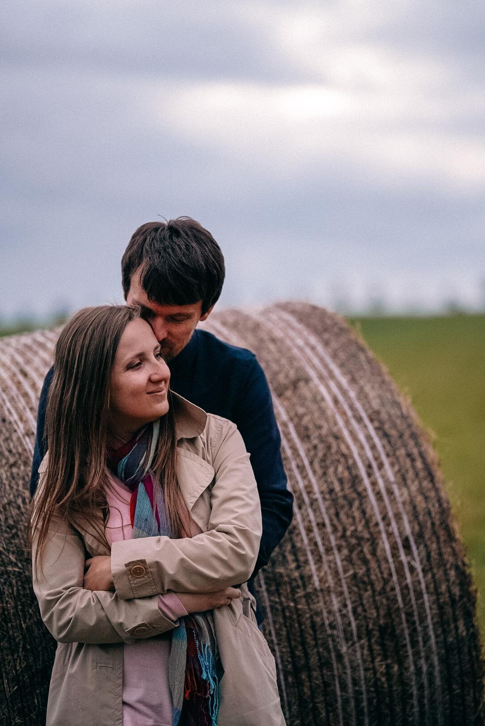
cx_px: 242
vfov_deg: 23.9
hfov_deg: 16.1
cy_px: 363
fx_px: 1715
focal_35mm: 85
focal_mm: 85
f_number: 1.4
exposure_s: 1/500
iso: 320
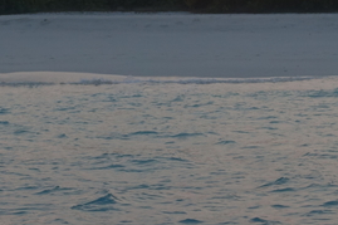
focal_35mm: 285
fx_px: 2674
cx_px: 245
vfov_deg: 4.8
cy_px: -40
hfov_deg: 7.2
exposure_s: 1/400
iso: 125
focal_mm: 25.7
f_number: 4
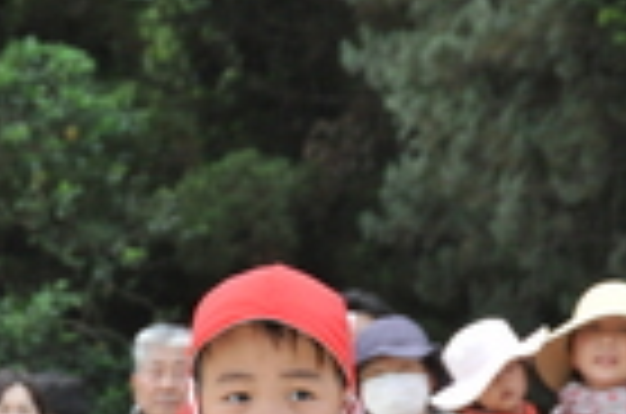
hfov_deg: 6.3
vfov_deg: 4.2
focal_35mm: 323
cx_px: -122
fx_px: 5611
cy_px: 434
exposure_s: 1/1250
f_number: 9
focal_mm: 75
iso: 800
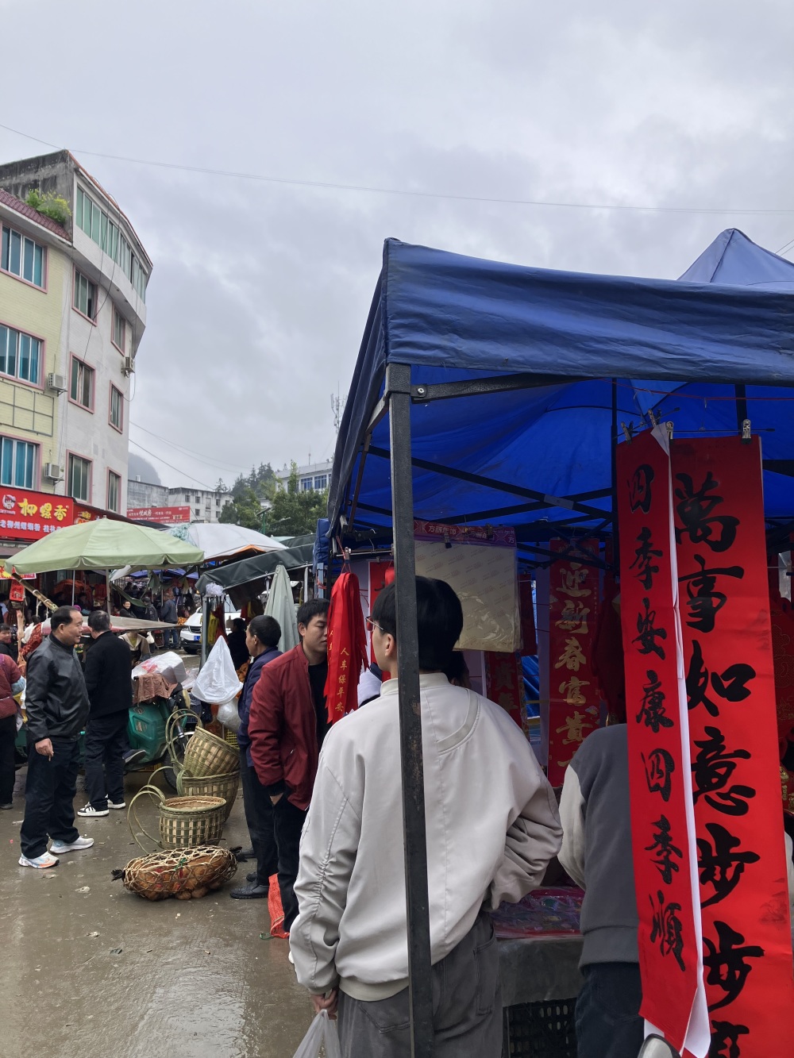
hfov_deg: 49.8
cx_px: 397
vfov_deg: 63.4
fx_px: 856
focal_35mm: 28
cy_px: 529
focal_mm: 3.99
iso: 32
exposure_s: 1/471
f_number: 1.8
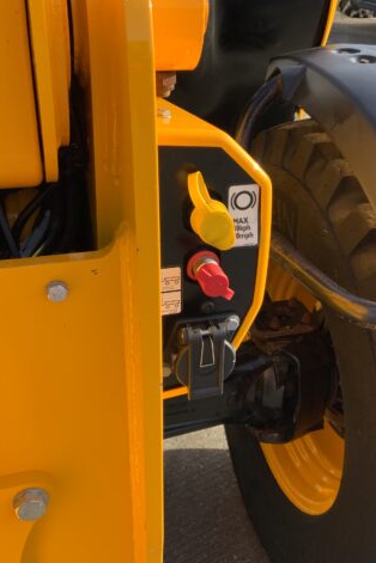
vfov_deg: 47.4
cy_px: 286
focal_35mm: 41
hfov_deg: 32.4
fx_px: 642
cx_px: 244
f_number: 1.8
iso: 16
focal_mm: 3
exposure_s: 1/365
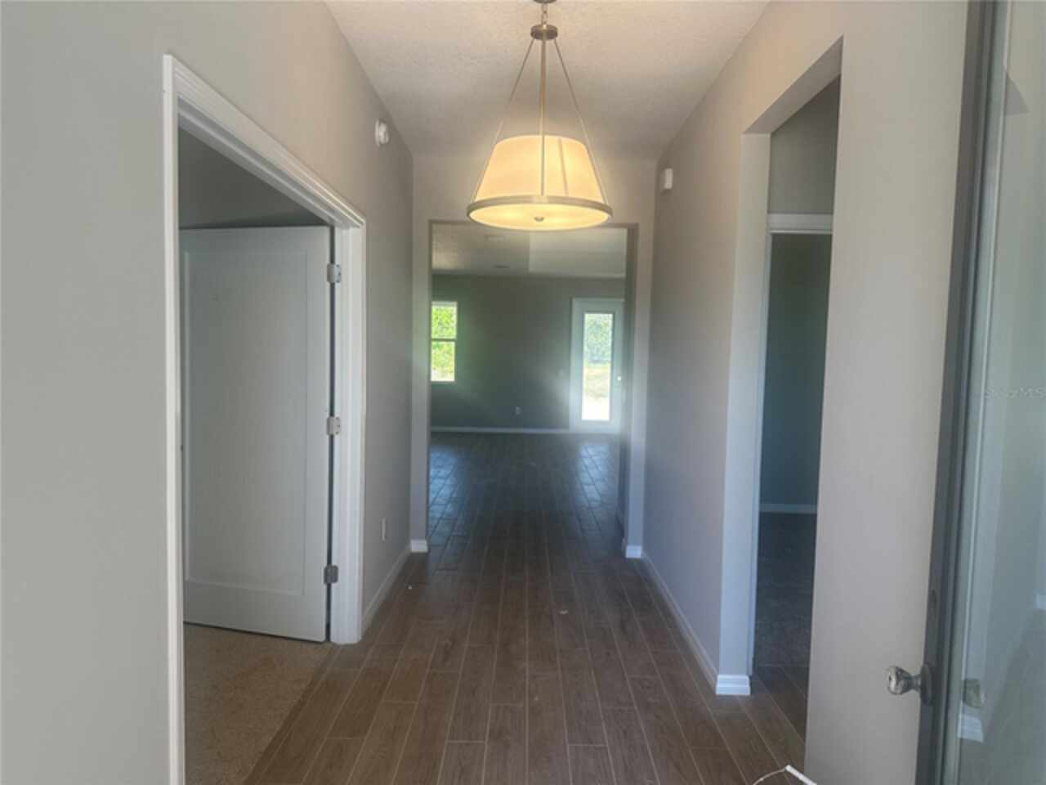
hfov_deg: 71.6
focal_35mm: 24
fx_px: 725
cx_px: 523
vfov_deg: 56.8
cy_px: 392
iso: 64
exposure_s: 1/156
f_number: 1.78
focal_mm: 6.86
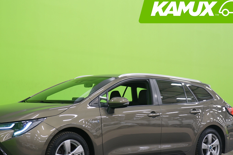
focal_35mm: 71
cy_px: 96
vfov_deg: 19.2
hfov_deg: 28.4
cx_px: 96
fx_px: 460
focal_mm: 49
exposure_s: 1/8
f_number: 4.5
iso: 400
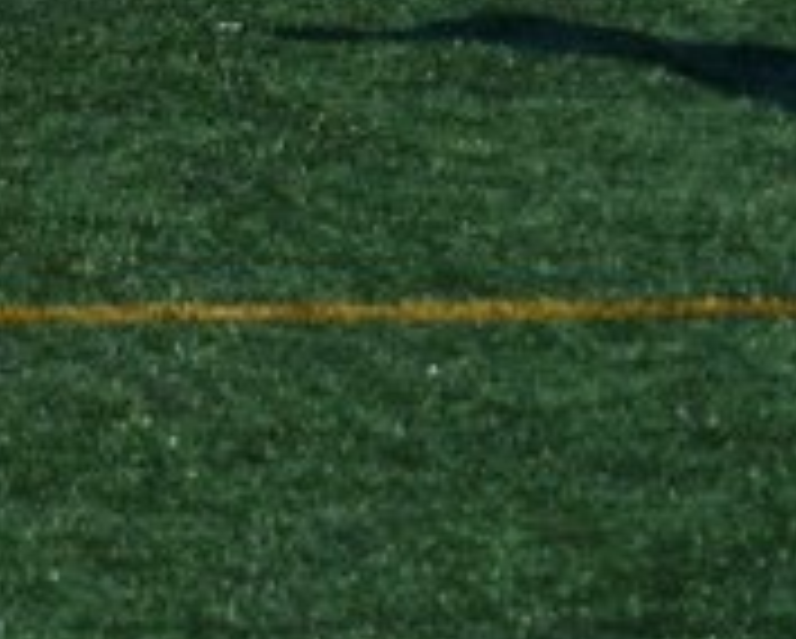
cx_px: -459
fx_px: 17830
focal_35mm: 756
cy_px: -506
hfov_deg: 2.6
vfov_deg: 2.0
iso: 125
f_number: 5
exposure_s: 1/640
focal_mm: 32.1
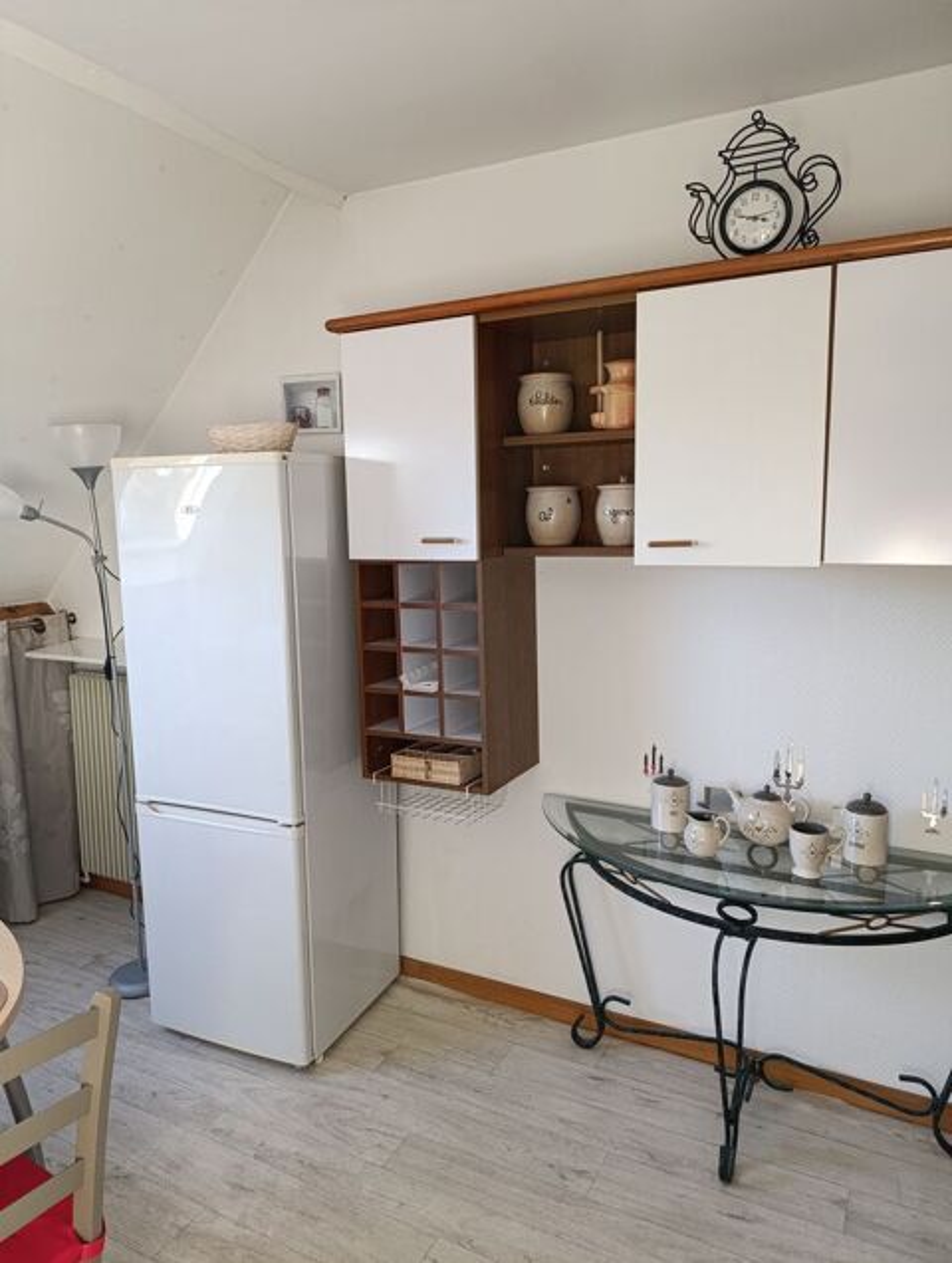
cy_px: 632
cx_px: 476
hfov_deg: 59.0
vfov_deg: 73.8
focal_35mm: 23
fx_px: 841
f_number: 1.6
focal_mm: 6.14
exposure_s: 1/100
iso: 1000
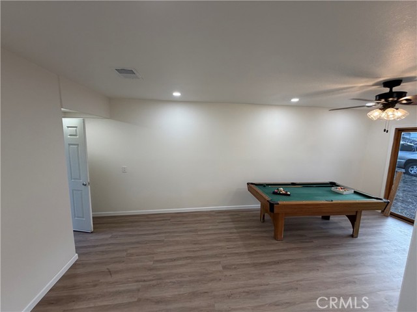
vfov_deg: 85.7
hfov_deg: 102.1
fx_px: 169
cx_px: 208
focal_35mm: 14
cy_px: 156
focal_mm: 2.22
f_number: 2.2
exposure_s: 1/120
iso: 160
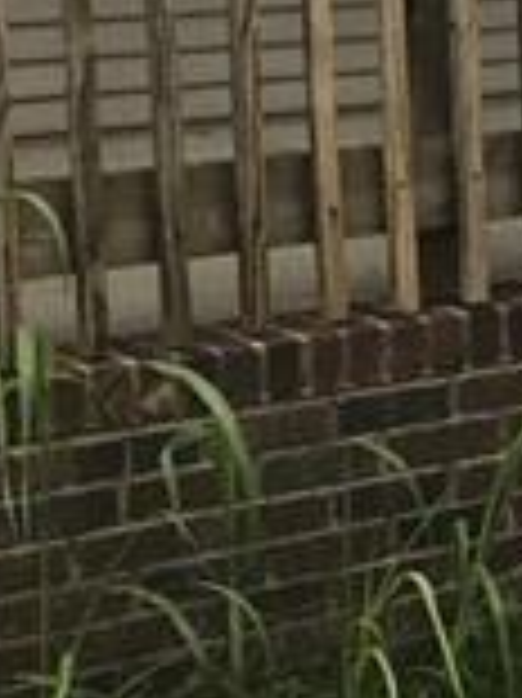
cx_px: 1202
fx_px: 2799
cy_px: 59
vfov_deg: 14.1
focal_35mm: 139
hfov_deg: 9.6
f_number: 1.8
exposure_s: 1/517
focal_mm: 3.99
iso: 20
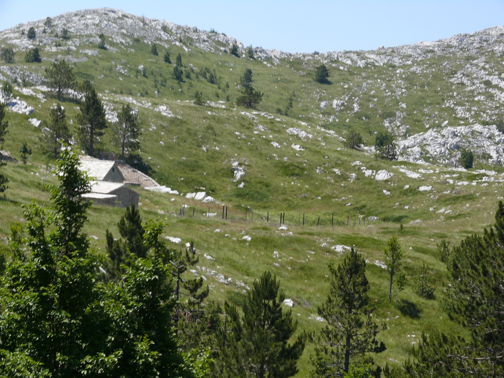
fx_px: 1499
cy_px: 189
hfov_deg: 19.1
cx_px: 252
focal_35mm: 103
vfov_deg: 14.4
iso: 100
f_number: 5.6
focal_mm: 21.8
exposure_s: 1/400
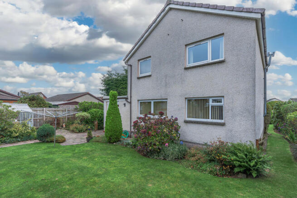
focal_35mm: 16
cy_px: 99
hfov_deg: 96.7
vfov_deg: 73.8
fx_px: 132
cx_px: 148
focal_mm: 16
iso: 100
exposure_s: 1/100
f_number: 6.3
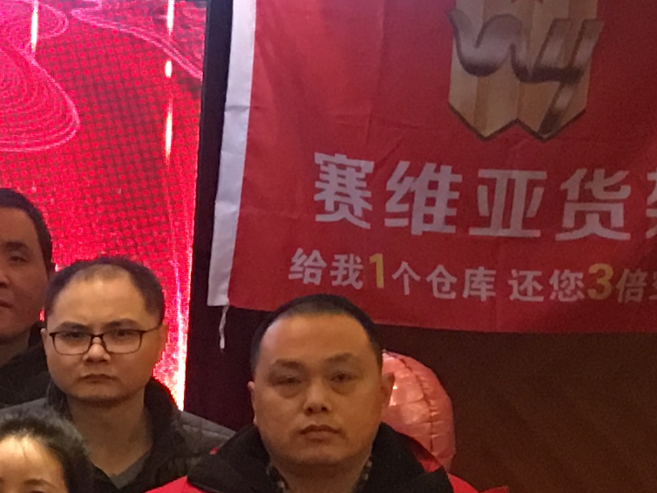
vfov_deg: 9.5
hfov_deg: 11.4
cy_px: 573
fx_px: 2943
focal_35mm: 155
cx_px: -700
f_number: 2.2
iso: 80
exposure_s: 1/10
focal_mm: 4.15
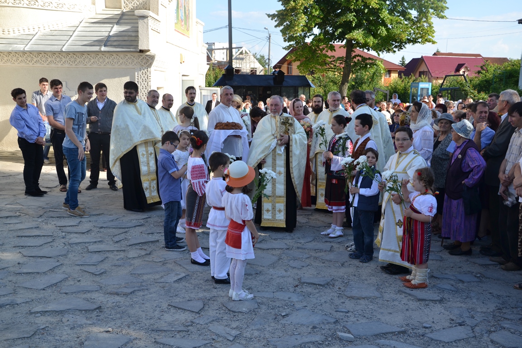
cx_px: 261
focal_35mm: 42
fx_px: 609
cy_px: 174
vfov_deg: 31.9
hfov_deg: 46.4
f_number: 6.3
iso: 100
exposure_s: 1/160
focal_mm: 28
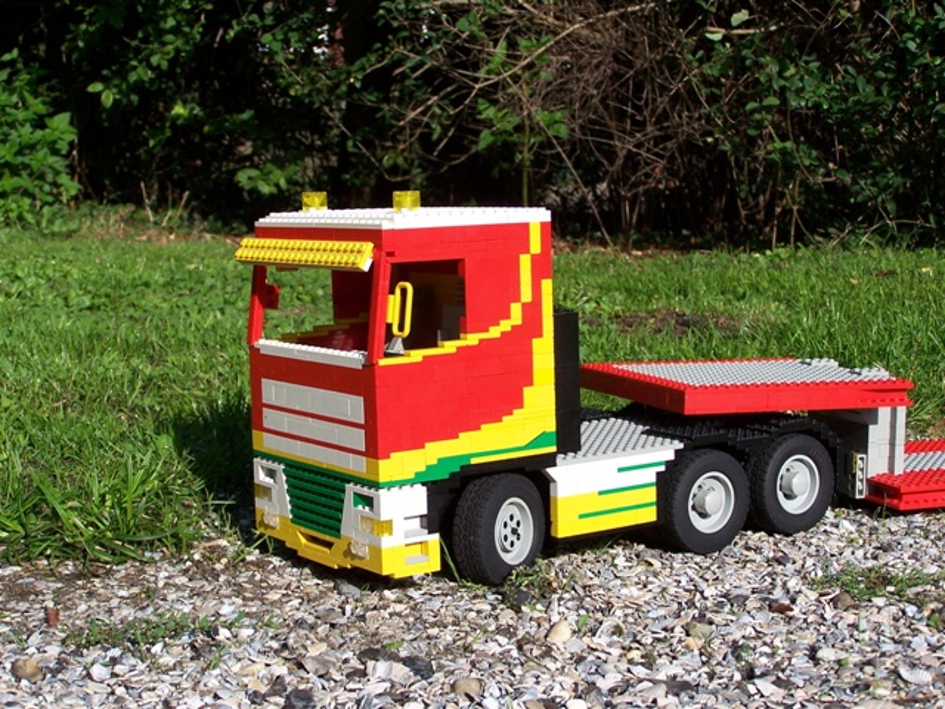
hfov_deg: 30.3
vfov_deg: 22.9
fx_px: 1747
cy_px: 354
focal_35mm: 64
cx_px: 472
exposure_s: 1/1000
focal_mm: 10.7
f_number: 3.6
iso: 80
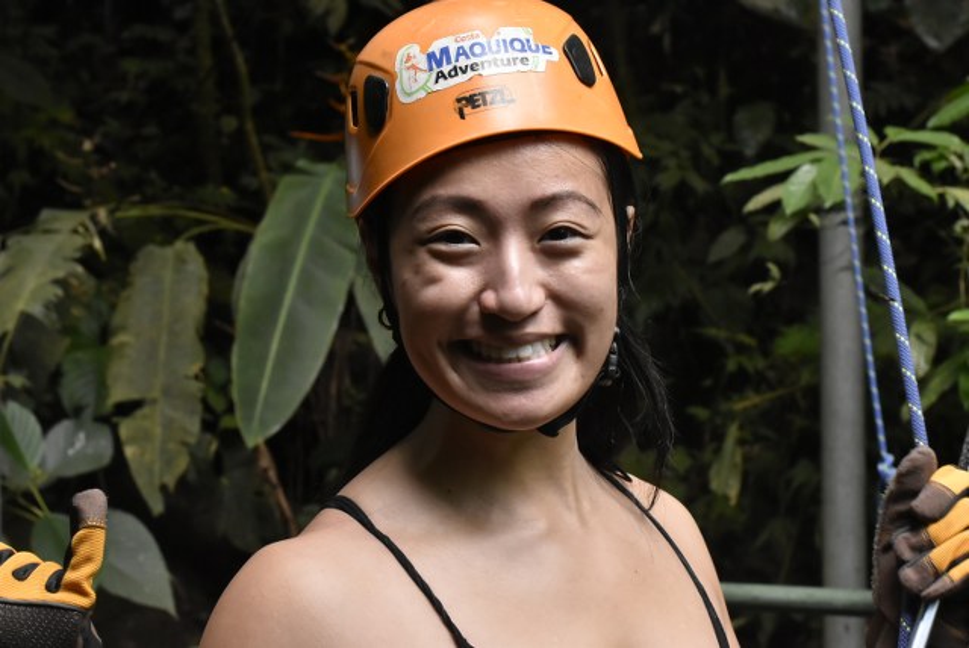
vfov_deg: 18.2
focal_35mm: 75
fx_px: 2021
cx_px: 484
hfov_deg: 27.0
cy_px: 324
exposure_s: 1/250
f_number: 9
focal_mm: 50
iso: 2500
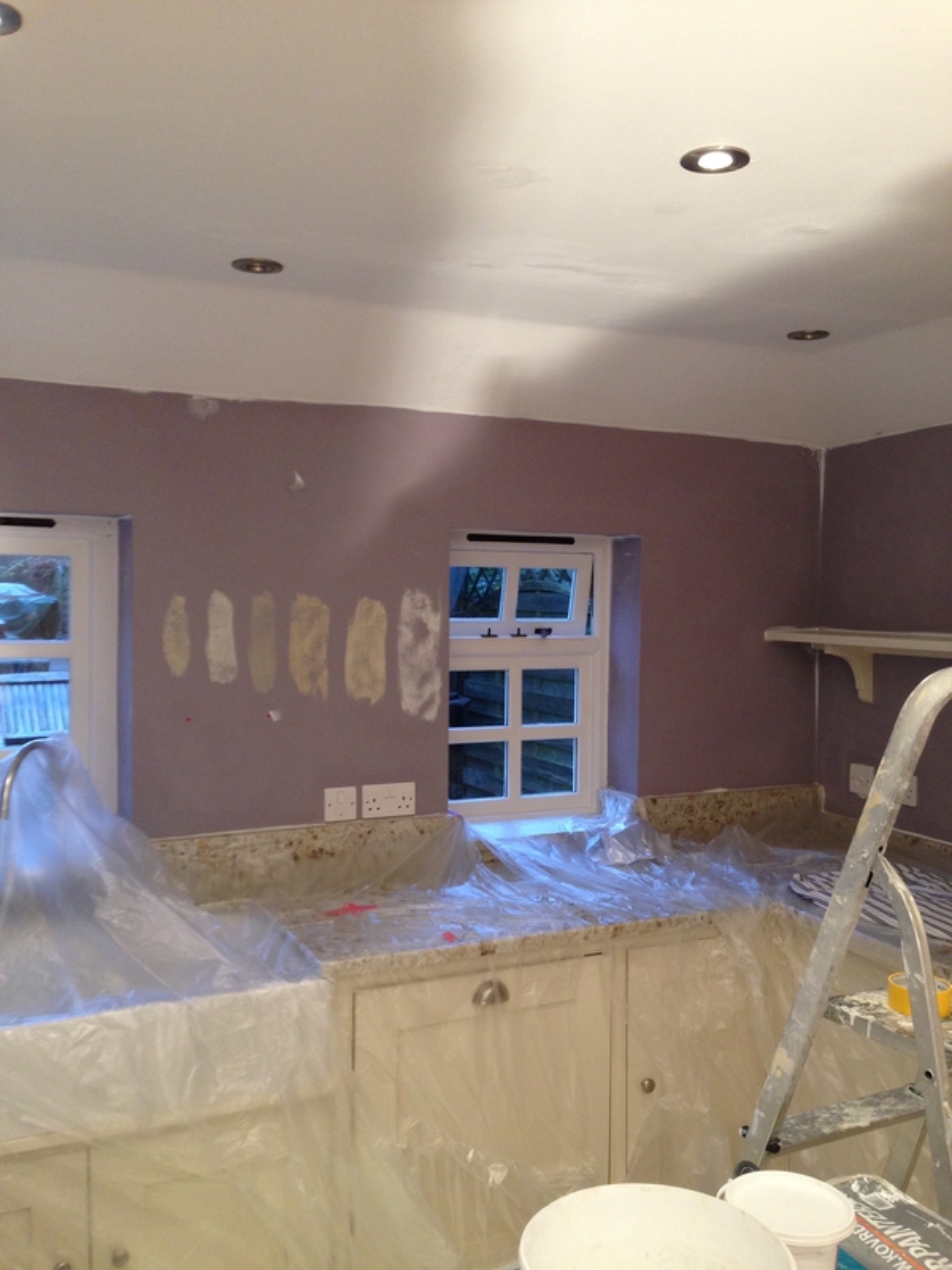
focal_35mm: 33
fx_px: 1210
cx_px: 476
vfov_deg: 55.4
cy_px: 635
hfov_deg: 42.9
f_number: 2.4
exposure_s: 1/20
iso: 125
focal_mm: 4.12
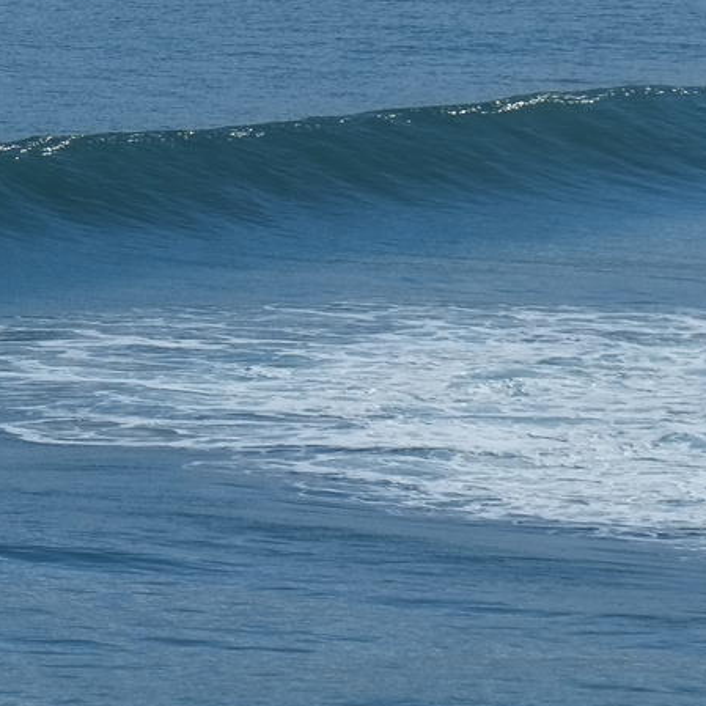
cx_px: -294
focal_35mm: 673
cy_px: 248
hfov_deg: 2.6
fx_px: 15529
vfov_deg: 2.6
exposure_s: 1/420
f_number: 9
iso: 200
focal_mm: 152.6
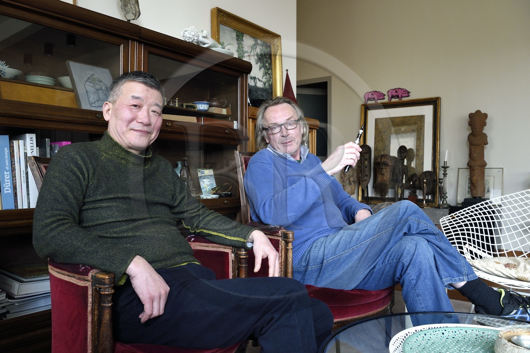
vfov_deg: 44.9
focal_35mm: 29
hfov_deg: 63.7
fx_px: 427
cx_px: 265
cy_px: 176
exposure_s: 1/40
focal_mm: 29
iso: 1600
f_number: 8
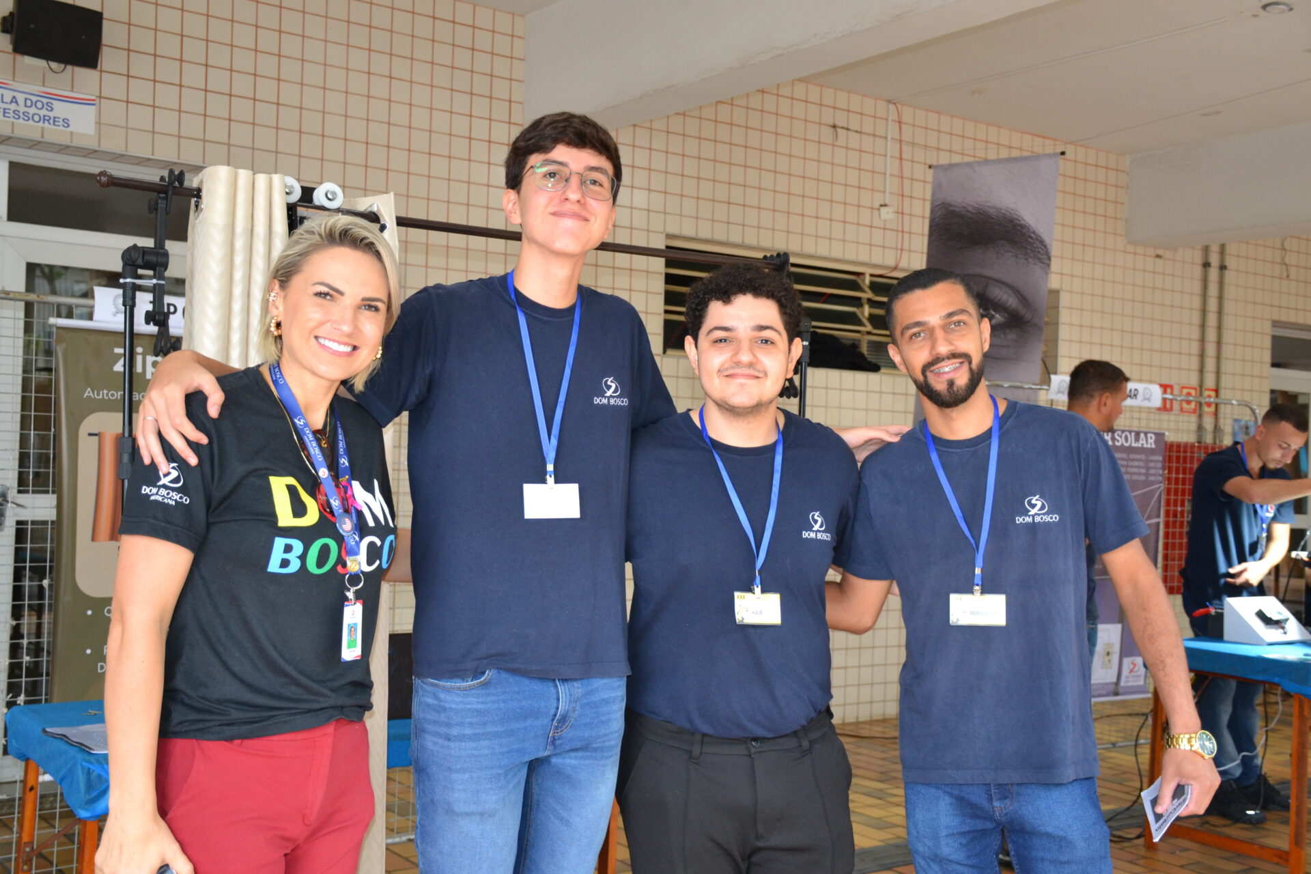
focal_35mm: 39
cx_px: 656
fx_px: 1420
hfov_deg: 49.6
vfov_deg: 34.2
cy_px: 437
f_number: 3.8
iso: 720
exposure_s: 1/60
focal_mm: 26
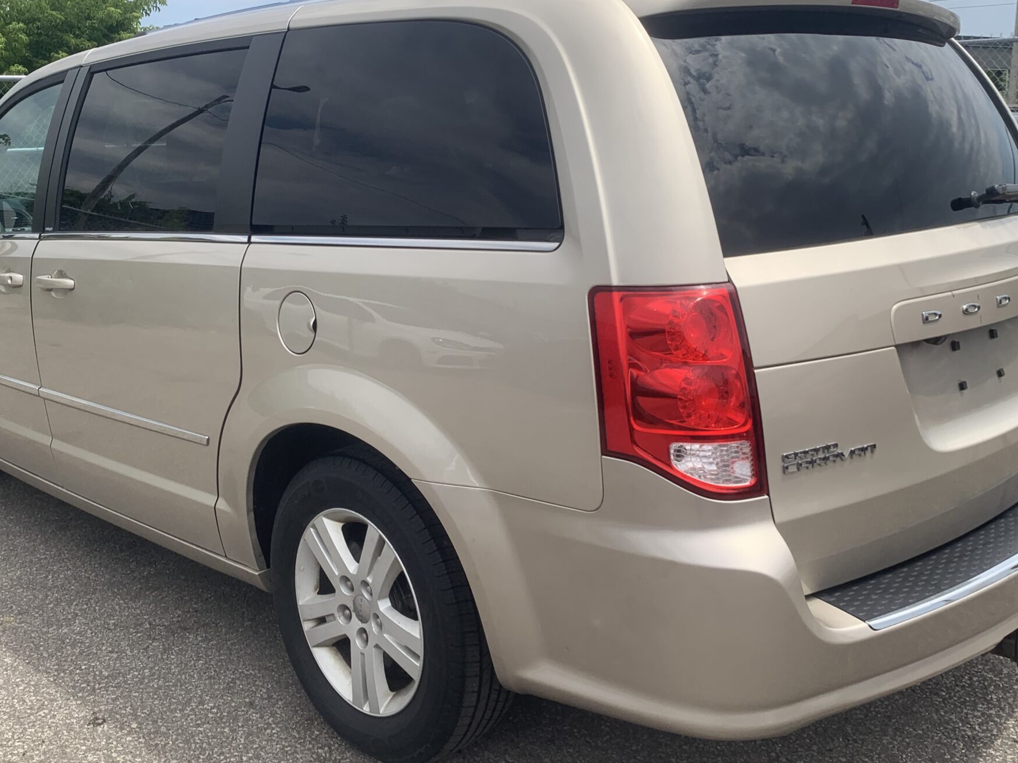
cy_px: 334
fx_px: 1118
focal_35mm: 38
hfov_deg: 48.9
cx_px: 465
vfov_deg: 37.7
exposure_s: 1/2364
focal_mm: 4.25
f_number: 1.8
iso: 25
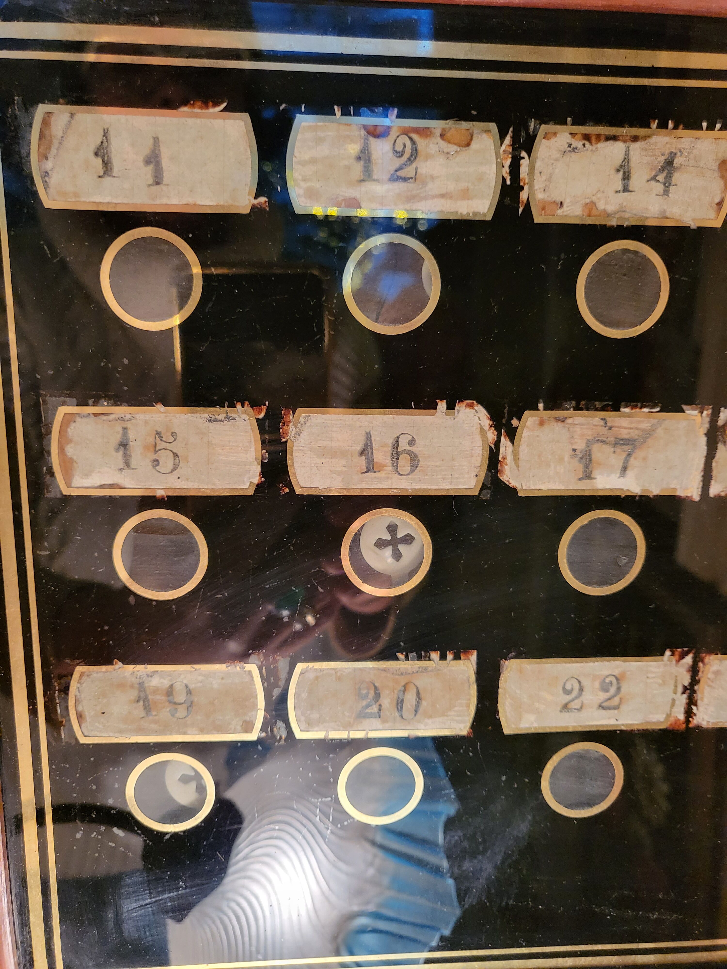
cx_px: 364
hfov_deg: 53.1
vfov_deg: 67.3
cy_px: 484
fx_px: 728
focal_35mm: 26
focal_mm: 4.25
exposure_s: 1/50
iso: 640
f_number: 1.8
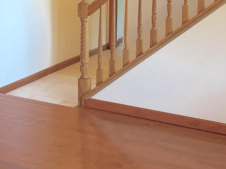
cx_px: 4
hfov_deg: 25.2
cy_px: 27
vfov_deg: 19.6
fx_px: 483
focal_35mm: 74
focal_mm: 4.15
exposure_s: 1/30
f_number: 2.2
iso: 64
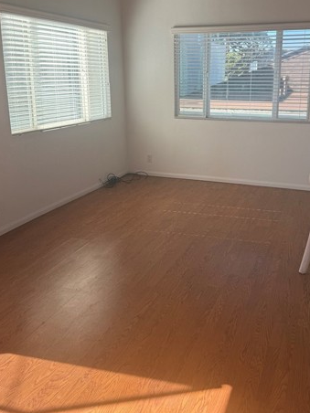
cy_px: 173
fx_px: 406
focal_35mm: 34
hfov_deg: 41.6
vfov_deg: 53.7
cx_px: 186
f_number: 1.78
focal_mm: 6.76
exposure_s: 1/822
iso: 100
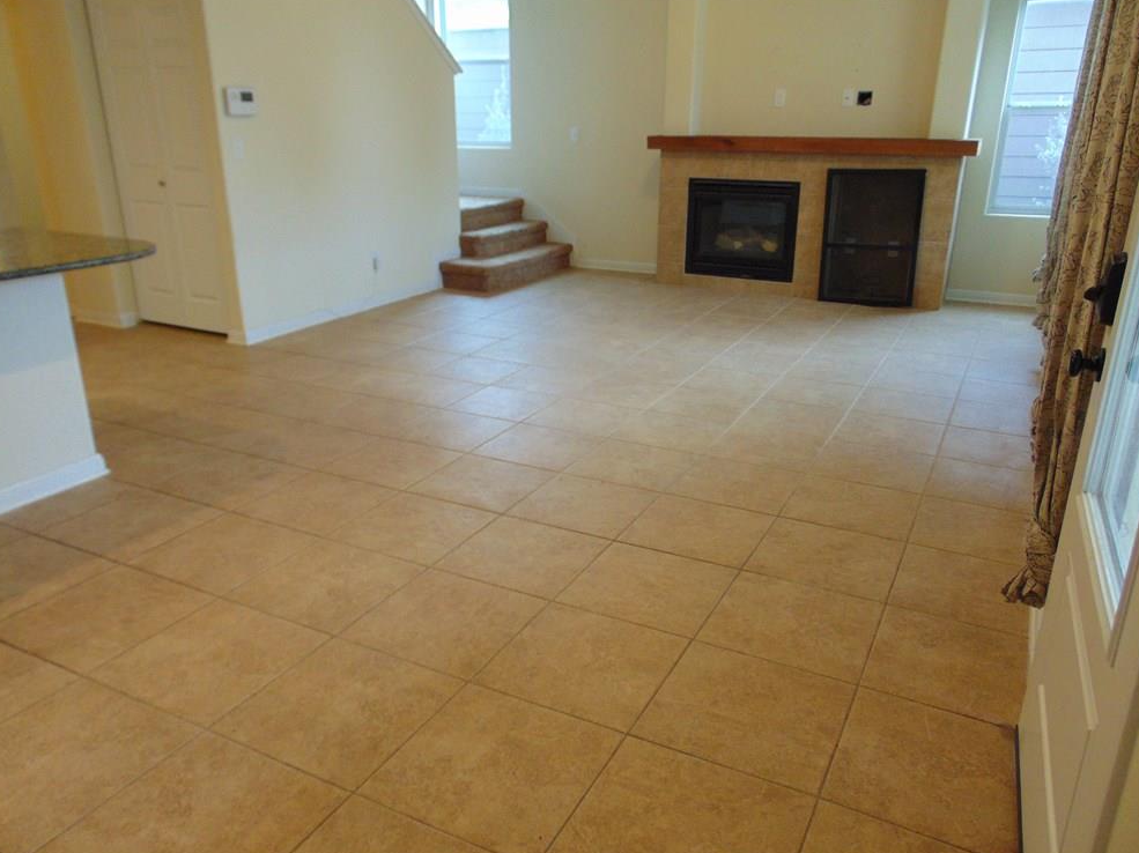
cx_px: 564
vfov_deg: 53.0
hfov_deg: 67.3
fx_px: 855
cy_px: 436
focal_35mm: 26
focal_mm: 4.5
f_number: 3
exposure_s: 1/30
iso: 250
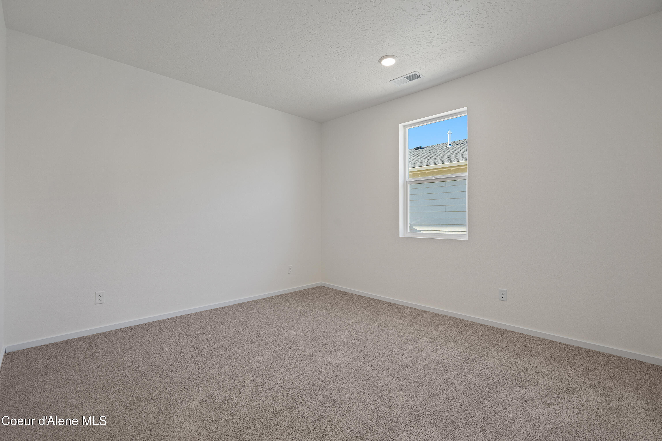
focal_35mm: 16
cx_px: 331
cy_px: 220
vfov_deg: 73.7
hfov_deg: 96.7
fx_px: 294
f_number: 7.1
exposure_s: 1/160
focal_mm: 16
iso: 400
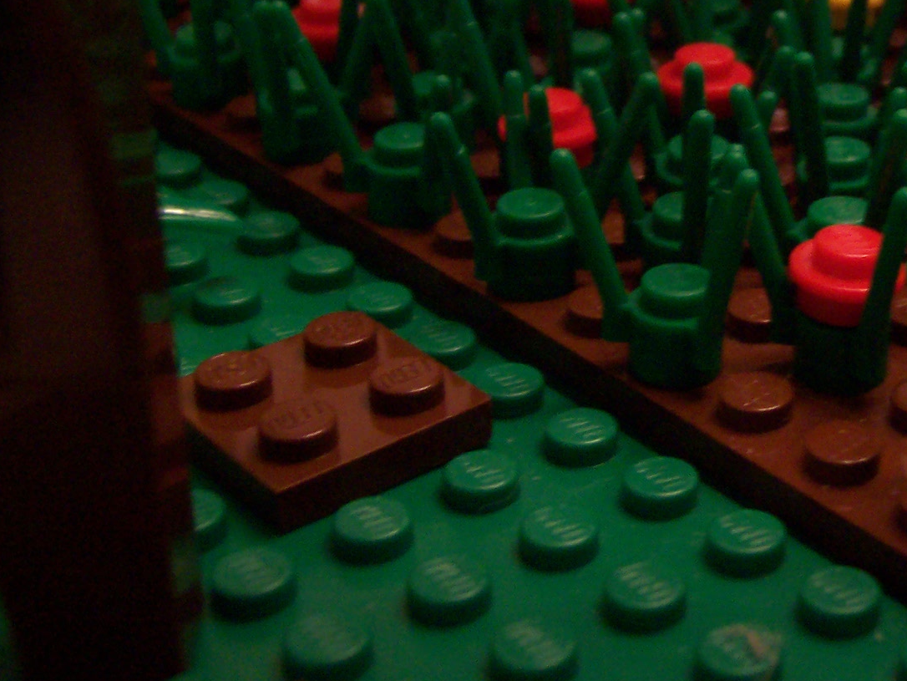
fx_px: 1835
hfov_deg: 26.1
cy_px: 70
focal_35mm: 70
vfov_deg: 20.6
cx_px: 939
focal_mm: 5.5
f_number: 2.8
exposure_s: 1/8
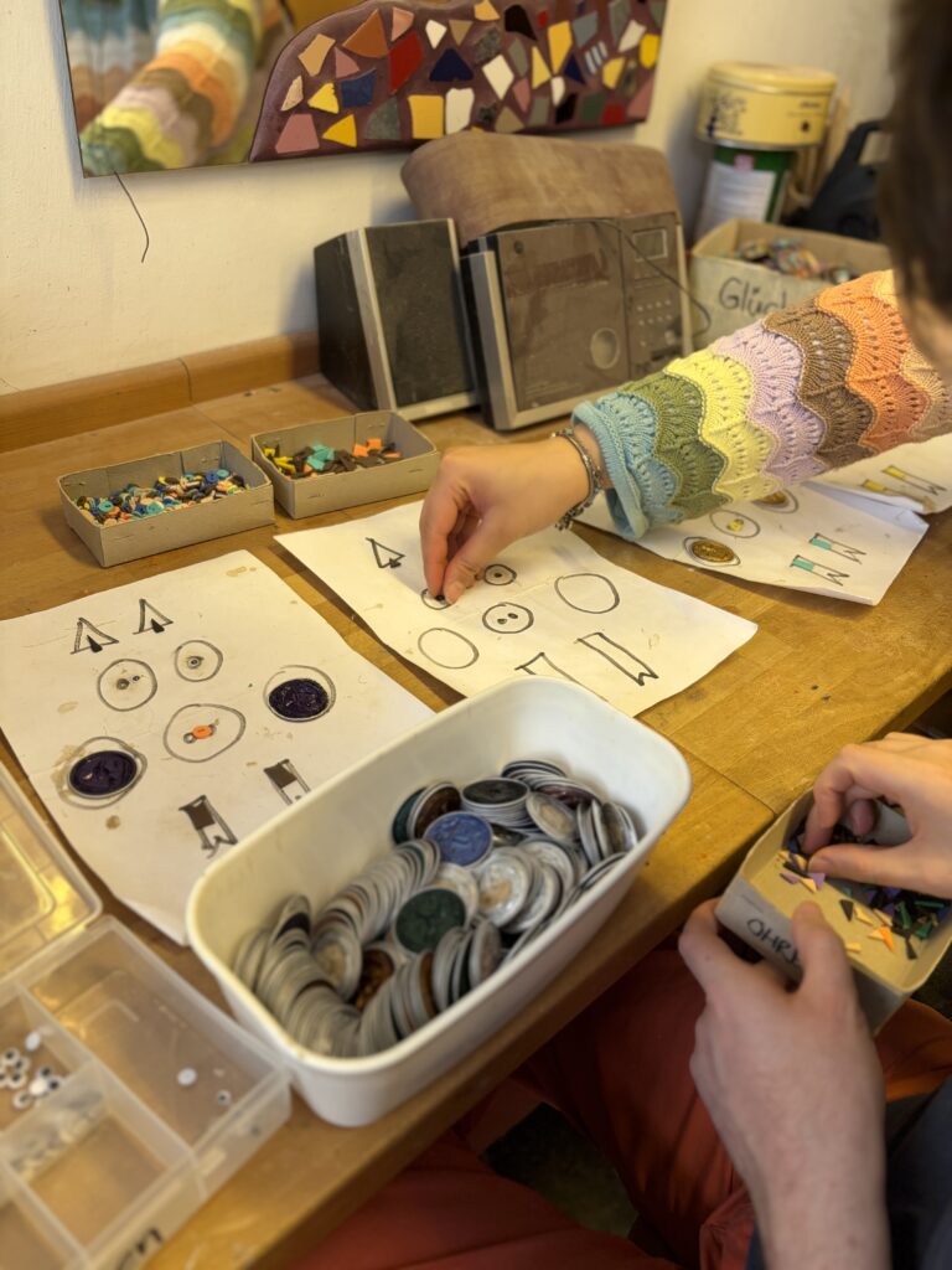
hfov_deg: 53.1
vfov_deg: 67.3
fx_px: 953
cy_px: 635
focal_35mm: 26
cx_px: 476
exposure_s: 1/50
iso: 80
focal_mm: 5.96
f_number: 1.6
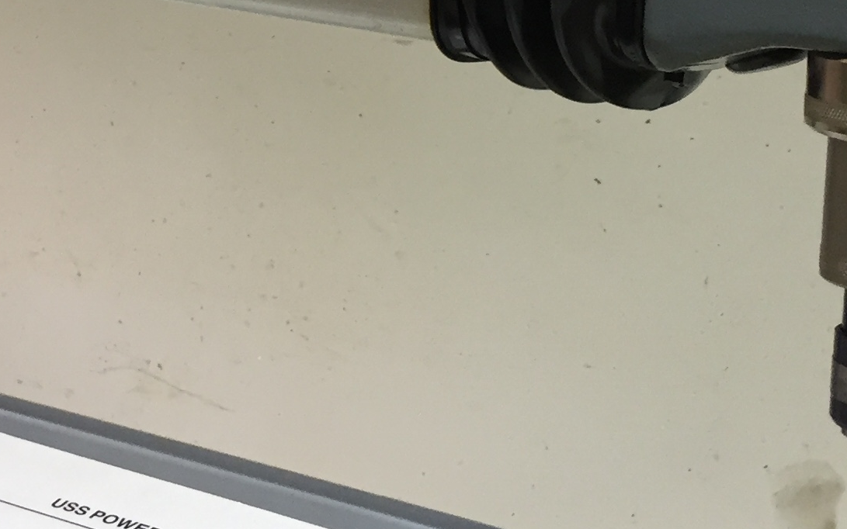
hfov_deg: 21.6
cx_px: -29
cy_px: -45
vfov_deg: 13.9
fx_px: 2124
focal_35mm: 92
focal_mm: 4.15
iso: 64
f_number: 2.2
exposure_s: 1/30
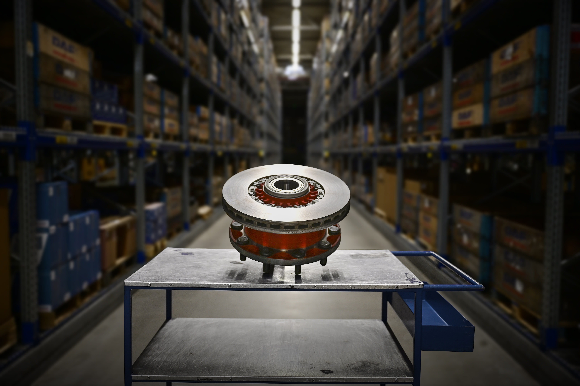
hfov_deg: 51.9
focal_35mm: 37
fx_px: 596
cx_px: 290
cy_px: 193
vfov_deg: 35.9
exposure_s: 1/160
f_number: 2.8
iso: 560
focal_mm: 37
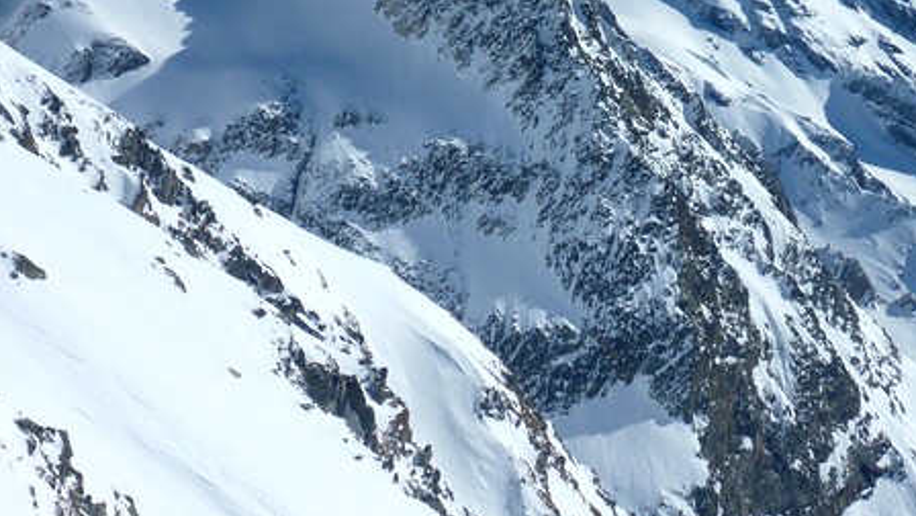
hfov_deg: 20.0
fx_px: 2599
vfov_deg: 11.3
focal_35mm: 107
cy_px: 72
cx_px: 552
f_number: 14
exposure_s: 1/160
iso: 80
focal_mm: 9.8
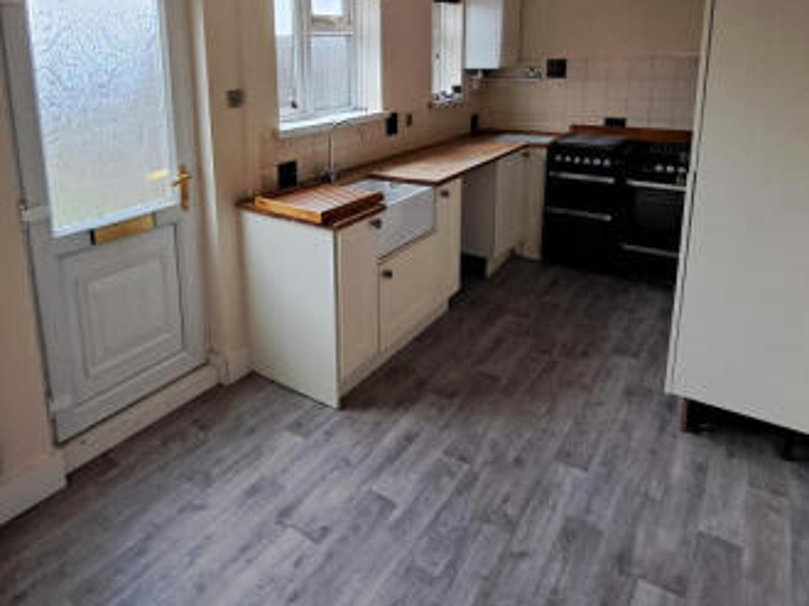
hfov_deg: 72.7
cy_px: 153
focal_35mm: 23
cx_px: 303
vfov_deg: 56.0
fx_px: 537
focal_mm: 1.74
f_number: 2.2
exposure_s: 1/50
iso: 160
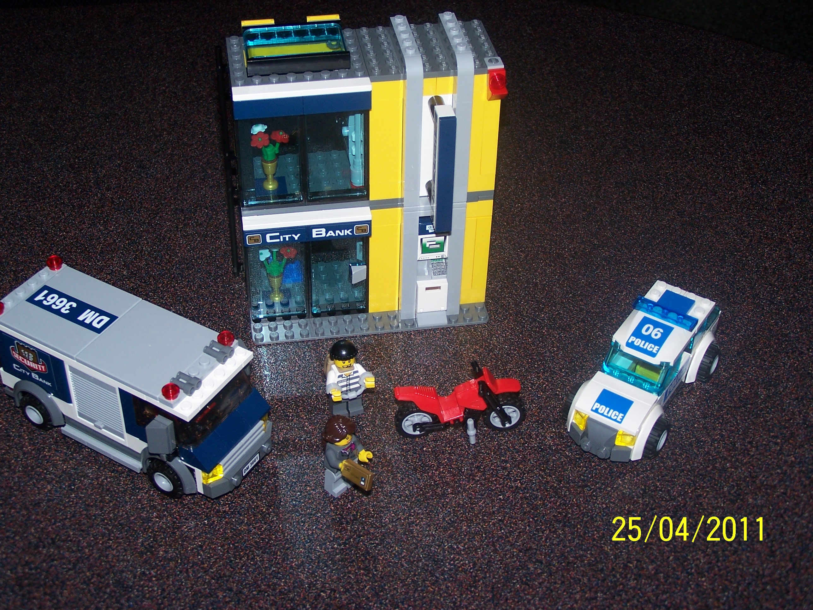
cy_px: 305
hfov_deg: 34.3
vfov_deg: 26.1
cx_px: 406
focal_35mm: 56
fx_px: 1315
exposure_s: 1/60
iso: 80
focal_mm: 9.3
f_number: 3.1
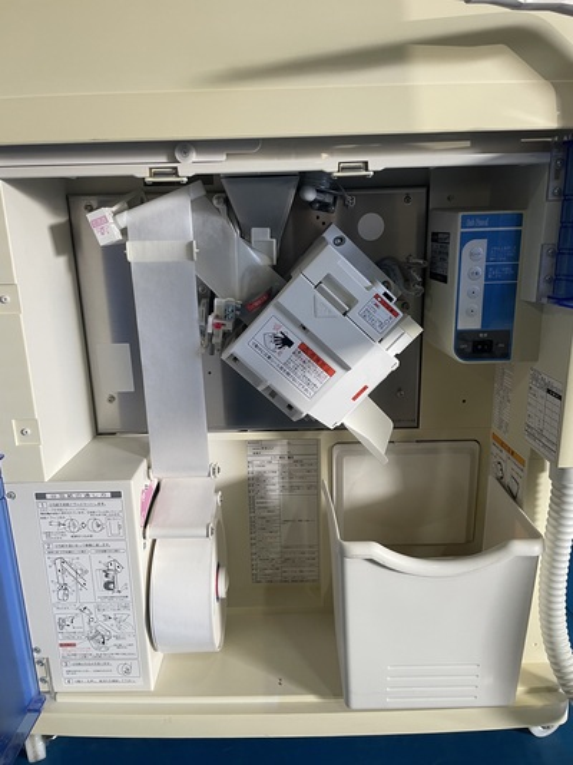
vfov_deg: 67.3
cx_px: 286
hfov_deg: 53.0
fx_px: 574
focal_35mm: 26
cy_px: 382
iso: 125
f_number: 1.6
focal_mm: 4.2
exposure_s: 1/60
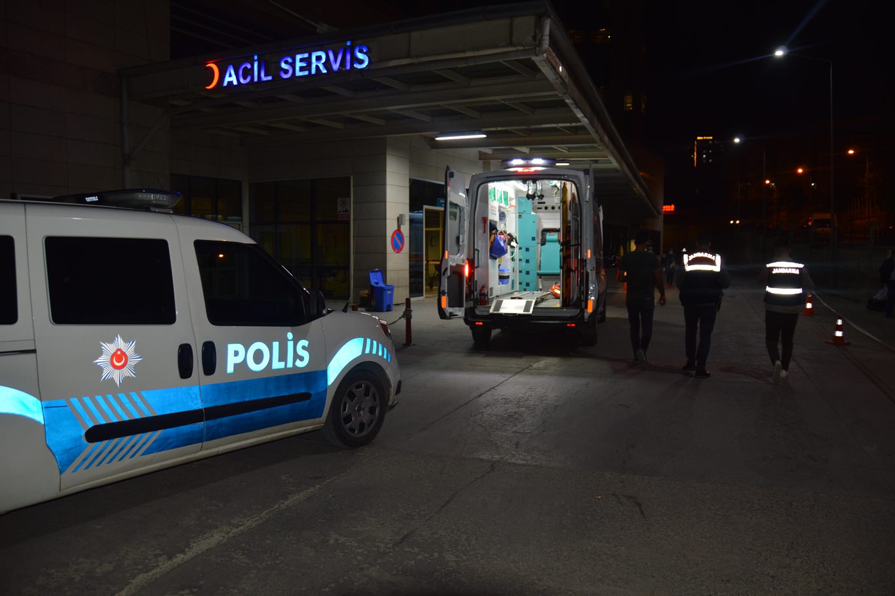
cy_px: 298
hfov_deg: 67.4
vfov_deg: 47.9
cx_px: 448
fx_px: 671
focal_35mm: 27
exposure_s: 1/60
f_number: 4
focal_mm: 18
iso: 400
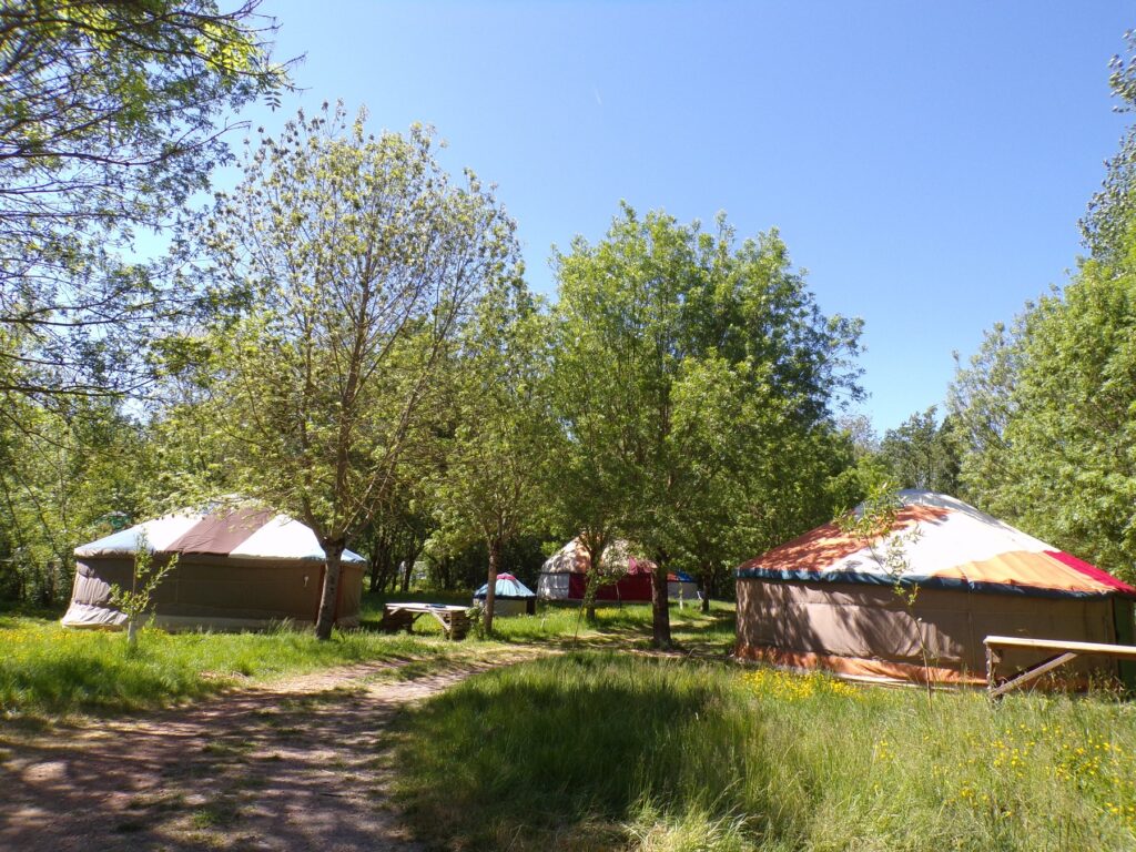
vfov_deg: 56.8
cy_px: 426
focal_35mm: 24
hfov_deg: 71.6
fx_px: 788
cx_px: 568
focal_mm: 4.3
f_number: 5.8
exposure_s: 1/150
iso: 80
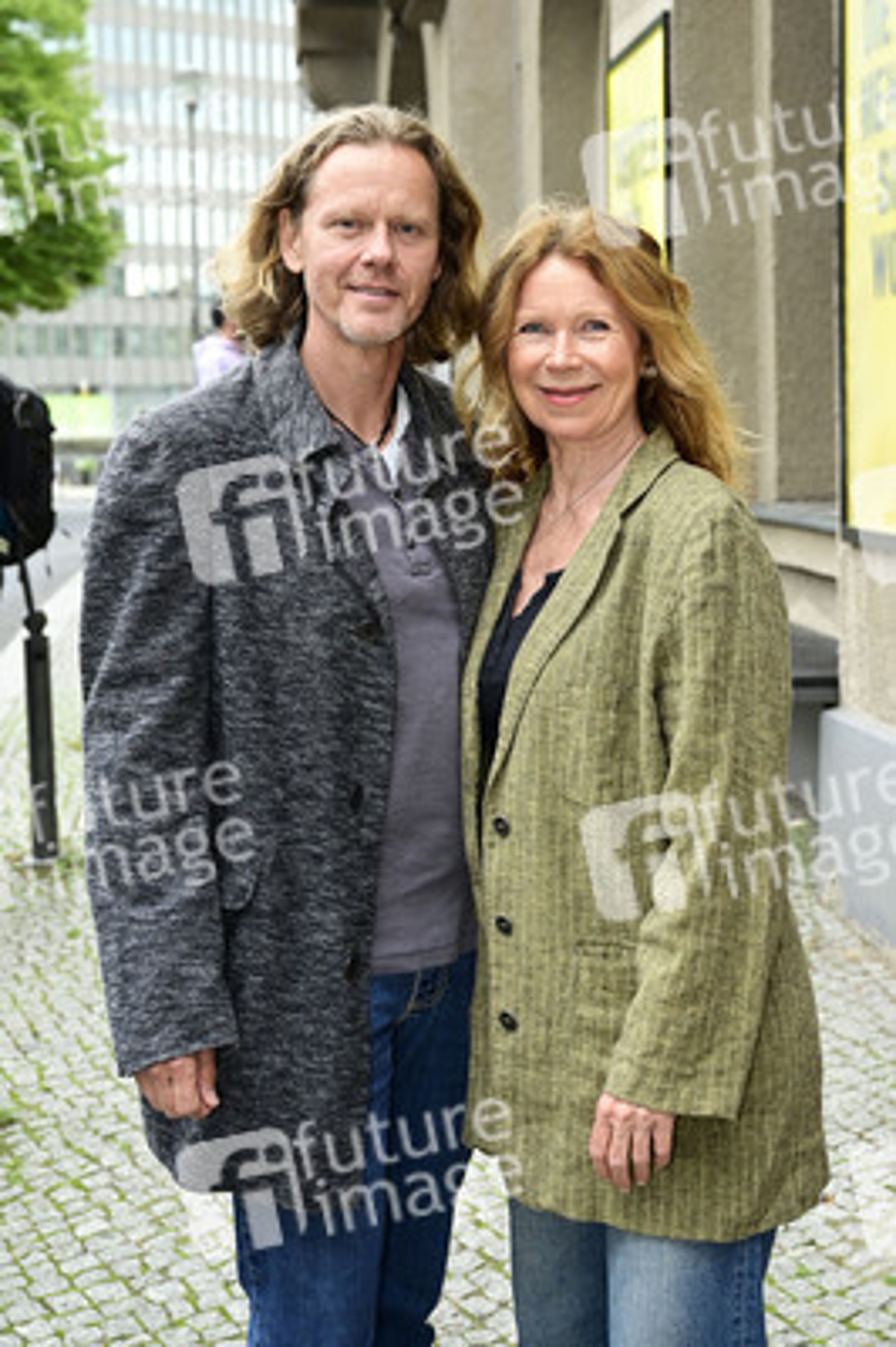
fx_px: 1795
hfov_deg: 28.0
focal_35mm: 48
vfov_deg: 41.1
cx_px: 448
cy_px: 674
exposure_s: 1/200
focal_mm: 48
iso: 1250
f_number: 5
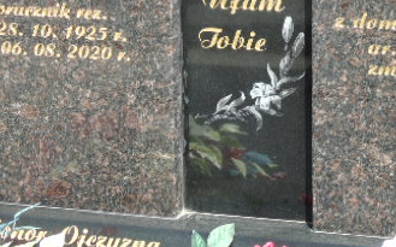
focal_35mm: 128
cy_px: 42
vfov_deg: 10.2
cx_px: 255
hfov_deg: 16.3
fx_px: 1380
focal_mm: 11
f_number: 4.5
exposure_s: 1/250
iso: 80
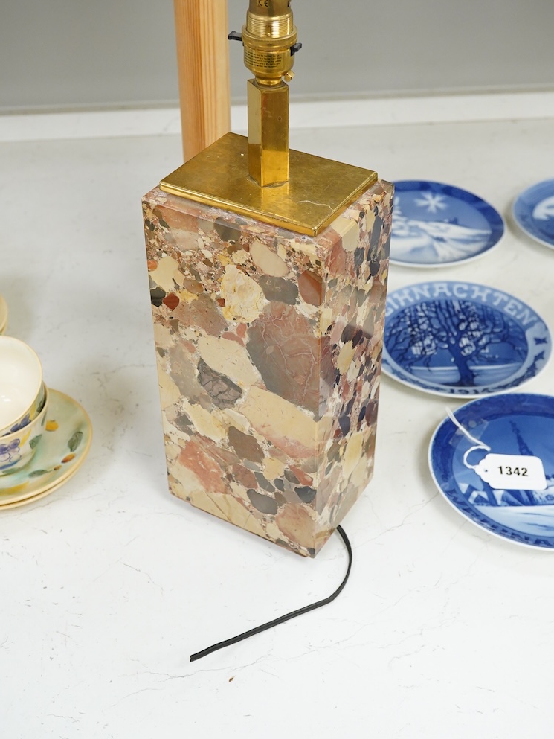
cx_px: 278
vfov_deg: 38.9
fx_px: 1045
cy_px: 342
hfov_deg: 29.7
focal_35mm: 49
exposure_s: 1/160
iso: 2500
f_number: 8
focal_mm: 30
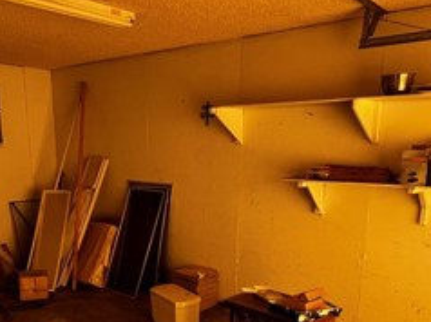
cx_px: 201
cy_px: 266
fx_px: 435
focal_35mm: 35
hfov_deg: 52.6
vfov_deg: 38.8
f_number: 1.8
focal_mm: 1.57
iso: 125
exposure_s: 1/99
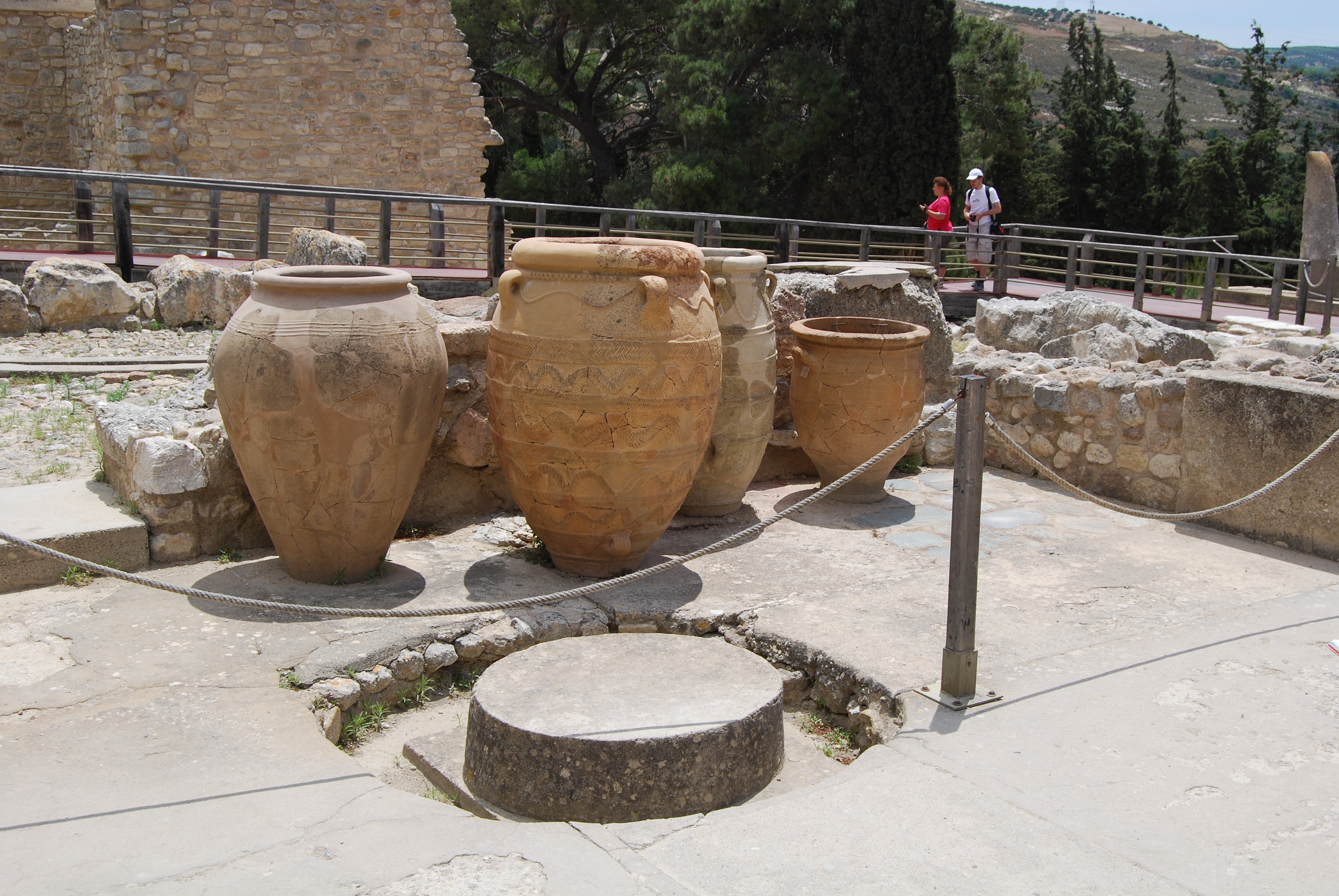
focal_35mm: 39
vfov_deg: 34.3
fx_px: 1452
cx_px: 670
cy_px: 448
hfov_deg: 49.5
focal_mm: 26
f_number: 10
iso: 140
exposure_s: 1/250
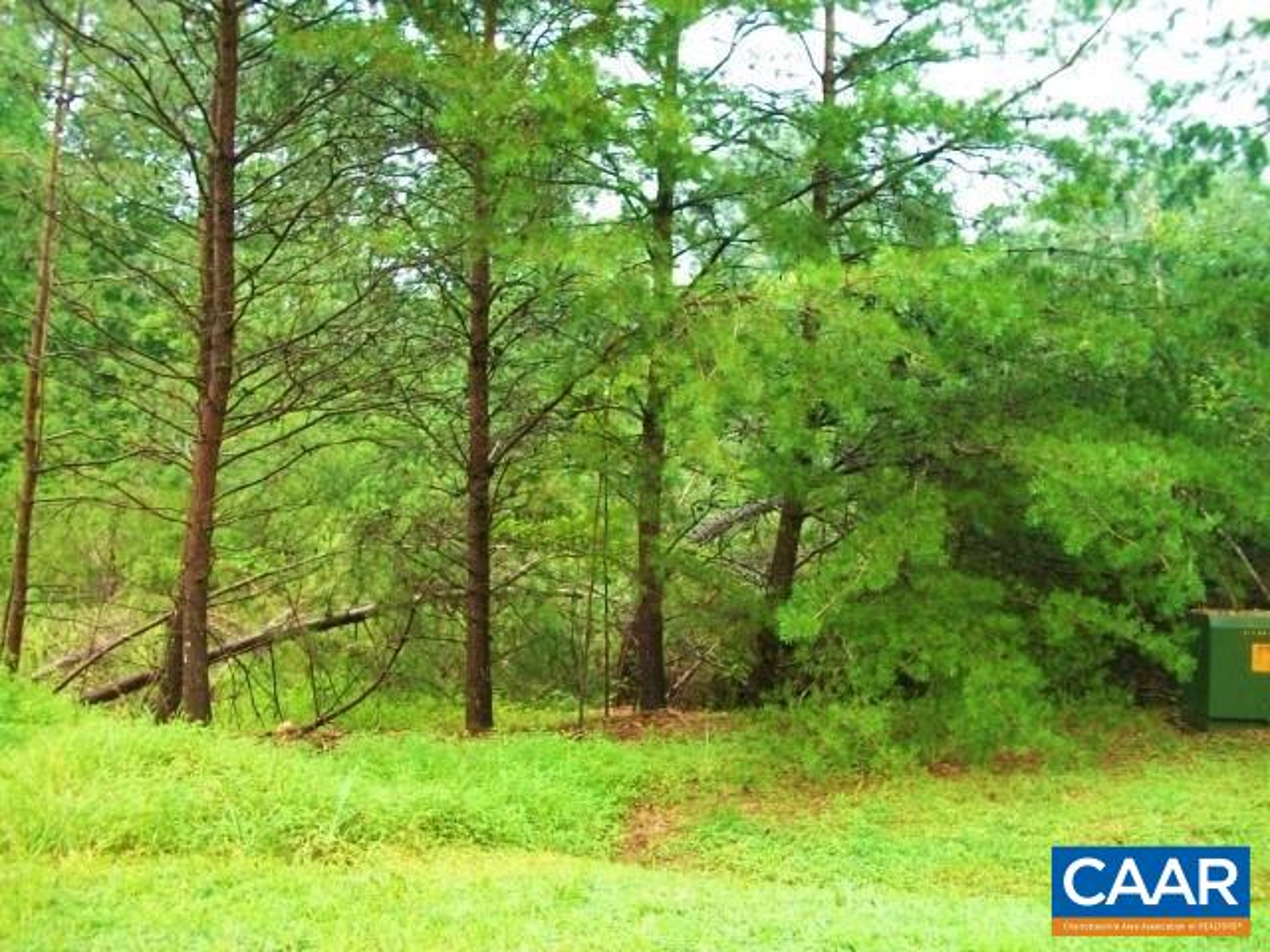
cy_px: 476
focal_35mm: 32
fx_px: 1174
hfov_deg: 56.8
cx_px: 635
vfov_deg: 44.2
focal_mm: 5.7
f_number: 2.9
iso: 86
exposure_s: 1/30
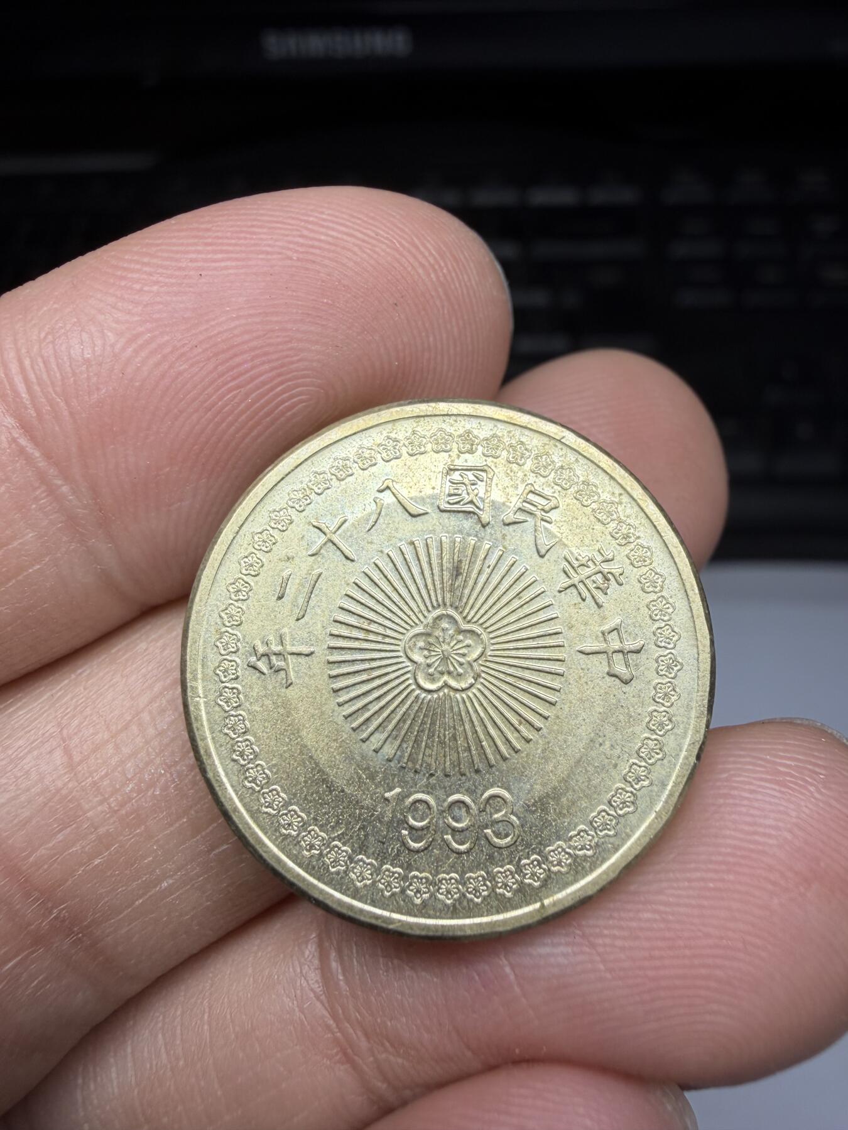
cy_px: 565
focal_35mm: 26
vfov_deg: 67.3
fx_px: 849
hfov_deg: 53.1
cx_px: 424
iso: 40
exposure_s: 1/201
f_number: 2.2
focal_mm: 2.22
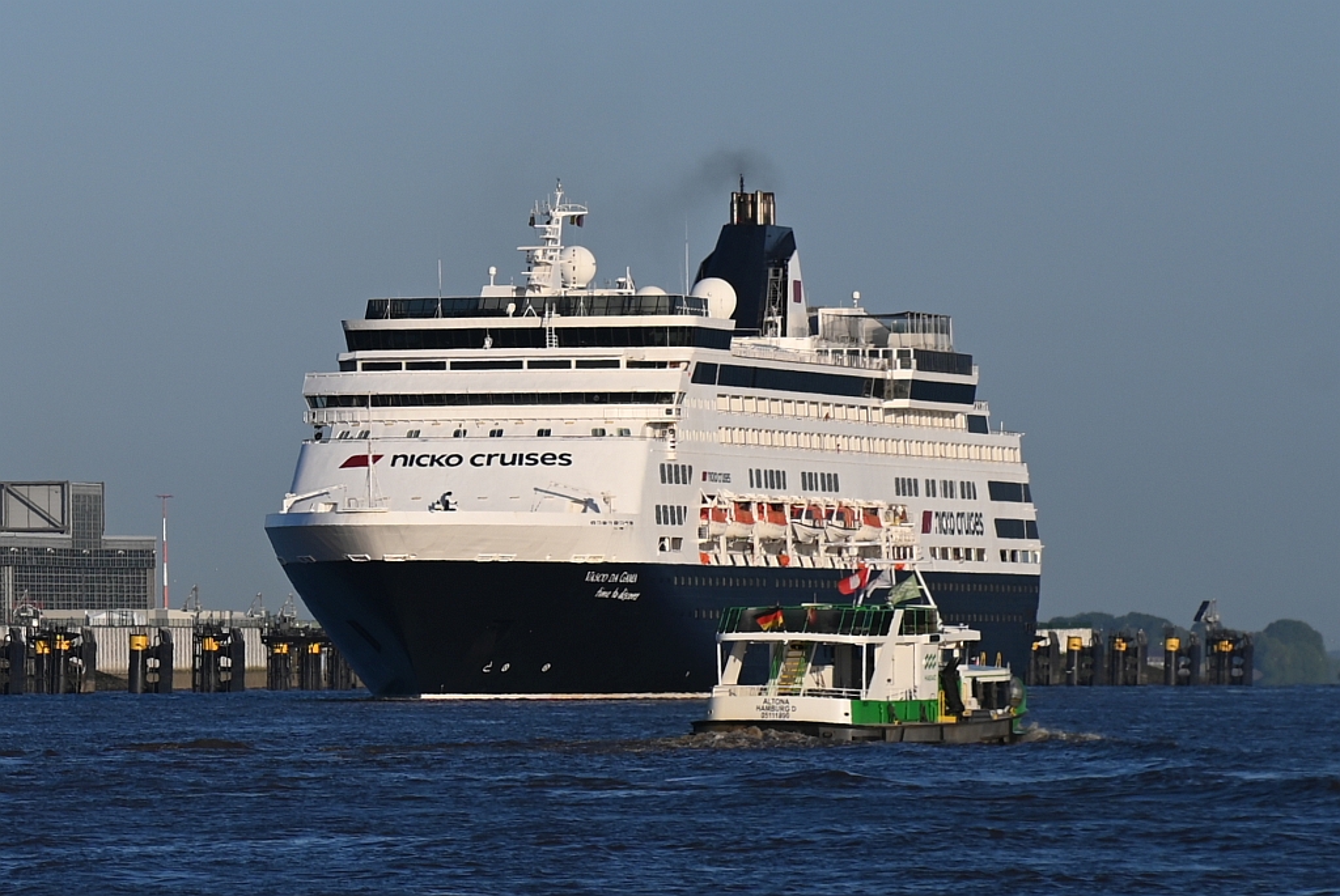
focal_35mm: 120
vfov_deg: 11.4
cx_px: 670
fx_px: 4471
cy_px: 448
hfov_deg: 17.0
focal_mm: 120
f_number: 5.6
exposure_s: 1/640
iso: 100
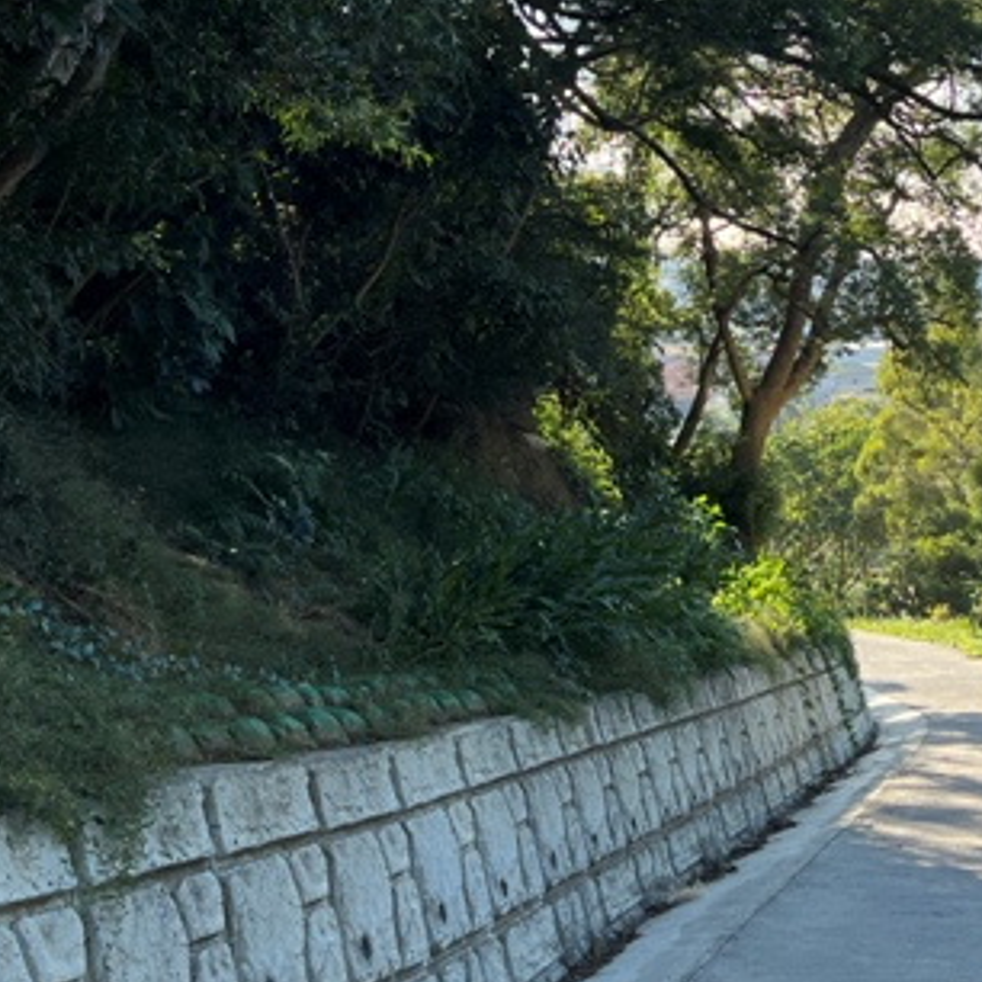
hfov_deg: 27.9
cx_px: 815
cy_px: 154
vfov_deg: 27.8
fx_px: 1926
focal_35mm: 60
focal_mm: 5.7
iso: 50
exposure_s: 1/1311
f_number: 1.5
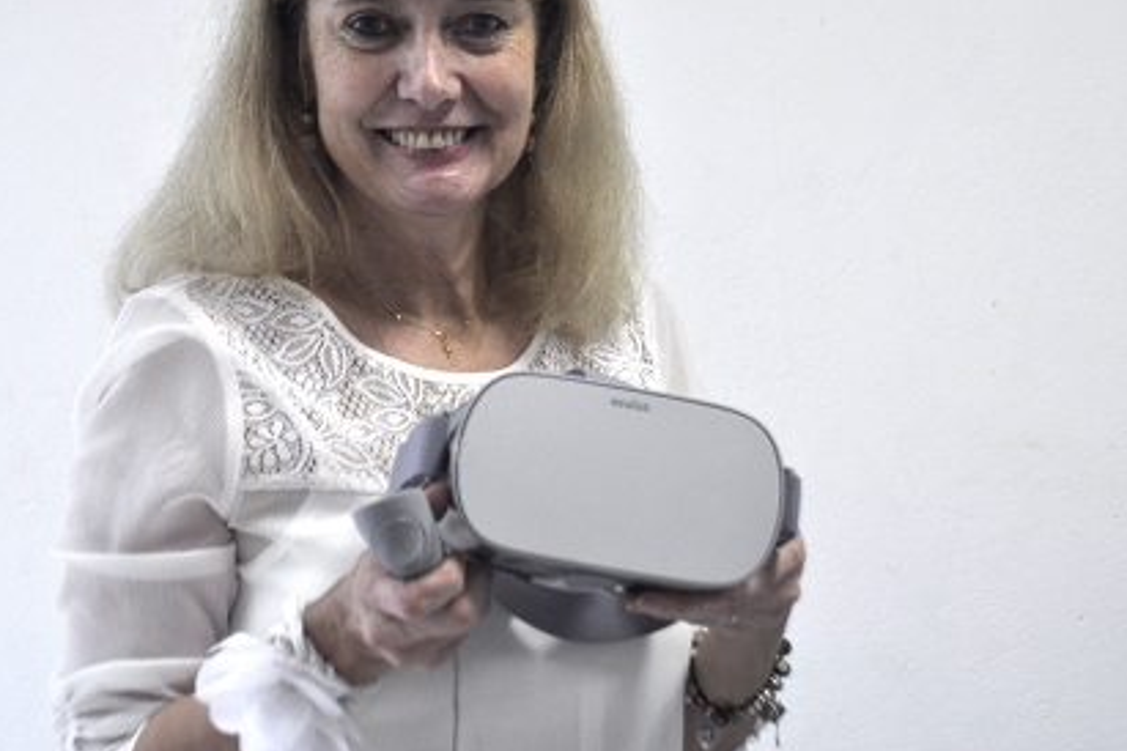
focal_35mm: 70
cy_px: 296
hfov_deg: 28.8
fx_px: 2191
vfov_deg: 19.4
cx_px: 458
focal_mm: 32
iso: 400
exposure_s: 1/60
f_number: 4.2
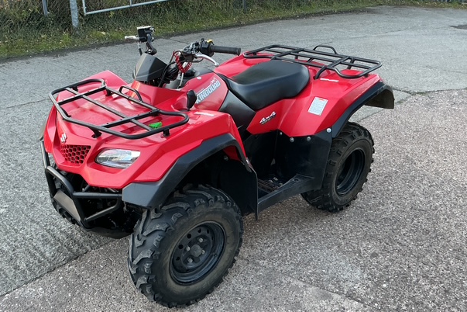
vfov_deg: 41.0
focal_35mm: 32
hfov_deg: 58.7
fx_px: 415
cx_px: 221
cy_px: 175
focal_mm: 3
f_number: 1.8
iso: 64
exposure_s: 1/50
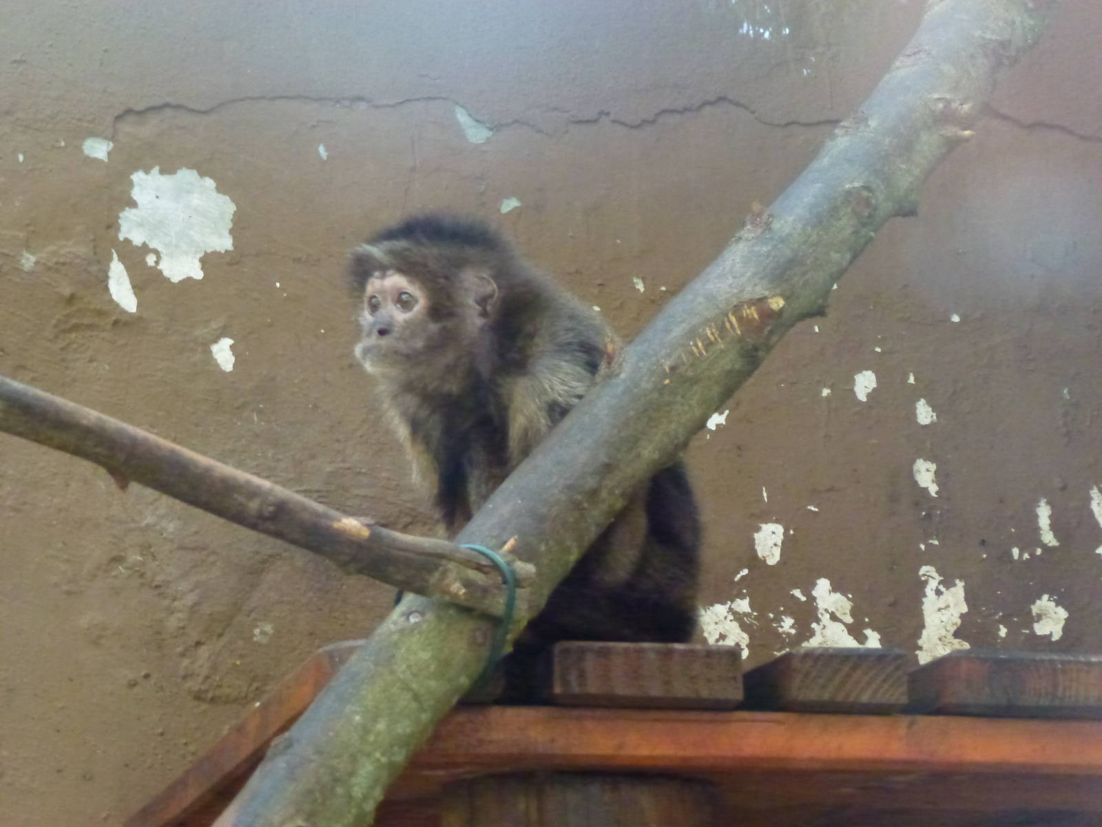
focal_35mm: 131
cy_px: 414
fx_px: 4170
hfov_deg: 15.1
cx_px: 551
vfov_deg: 11.3
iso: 1250
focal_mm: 23.4
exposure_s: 1/8
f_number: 5.2
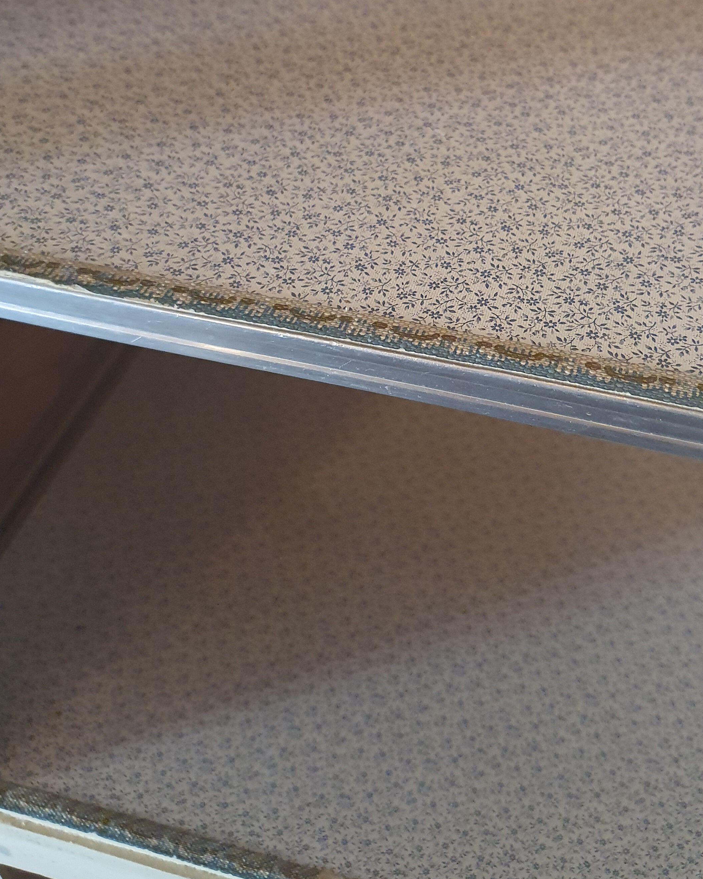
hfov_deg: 37.8
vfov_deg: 45.8
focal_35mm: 39
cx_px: 468
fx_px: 1014
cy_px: 267
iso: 500
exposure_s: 1/33
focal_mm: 4.32
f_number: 1.5
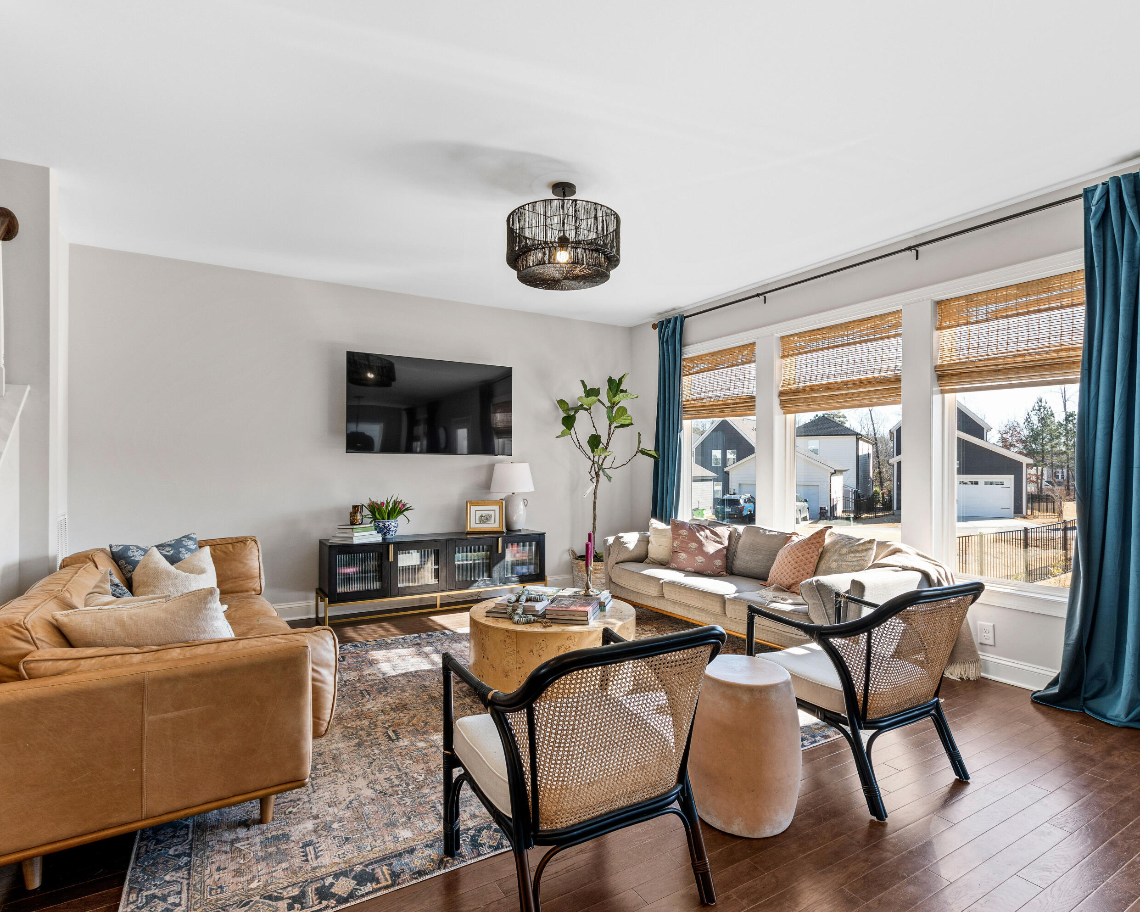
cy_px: 456
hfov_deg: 89.6
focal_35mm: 17
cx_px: 575
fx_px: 574
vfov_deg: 77.0
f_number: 8
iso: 100
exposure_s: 1/8
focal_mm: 10
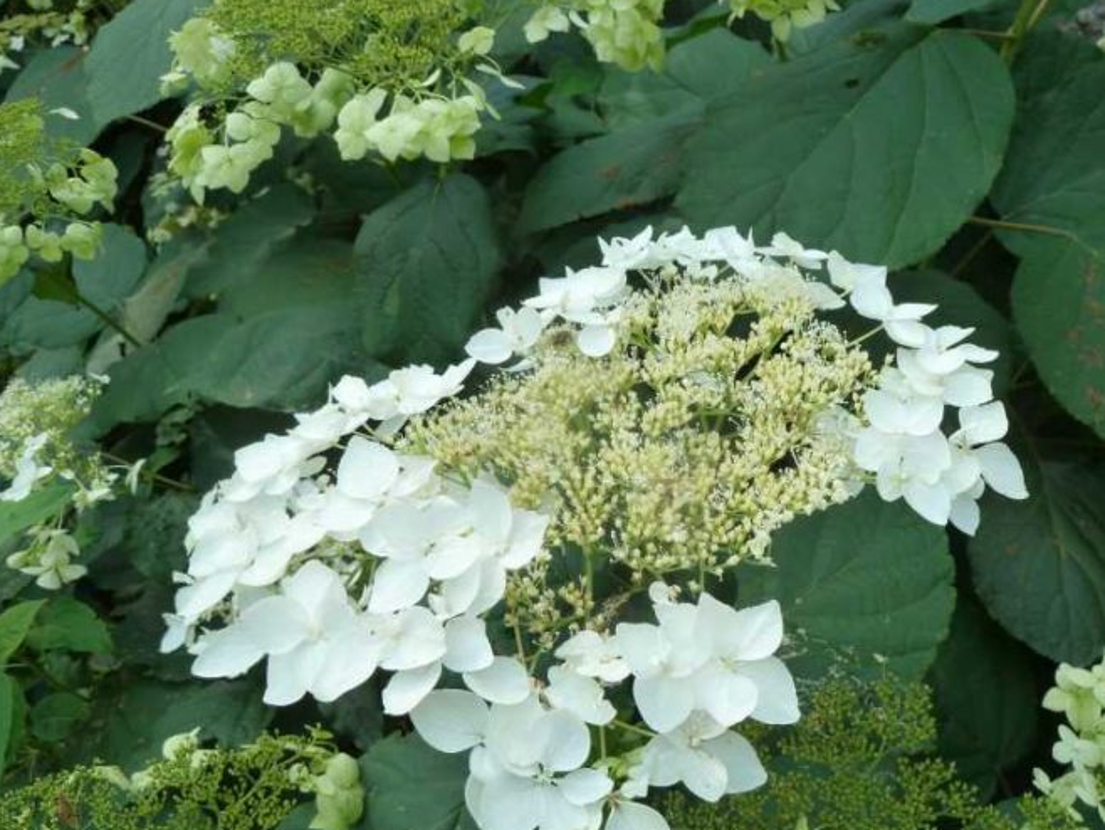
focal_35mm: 35
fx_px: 1118
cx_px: 635
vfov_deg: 40.7
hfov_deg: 52.4
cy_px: 465
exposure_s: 1/200
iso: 125
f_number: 4
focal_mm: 5
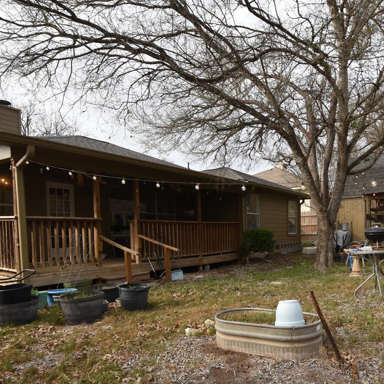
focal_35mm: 25
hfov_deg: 61.8
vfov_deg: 62.0
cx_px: 248
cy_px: 242
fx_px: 314
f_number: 6.3
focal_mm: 10
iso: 200
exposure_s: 1/250
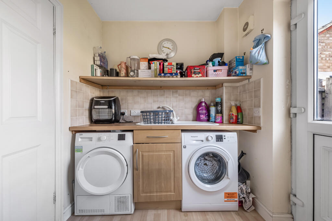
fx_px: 111
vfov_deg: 90.0
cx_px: 166
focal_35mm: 12
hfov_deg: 112.6
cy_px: 110
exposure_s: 1/15
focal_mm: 8
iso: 320
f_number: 8
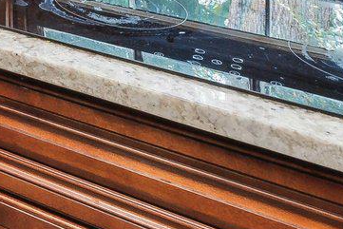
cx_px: -194
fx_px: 648
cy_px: -253
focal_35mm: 68
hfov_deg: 23.0
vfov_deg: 15.3
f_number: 7.1
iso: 640
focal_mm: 12
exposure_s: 1/40
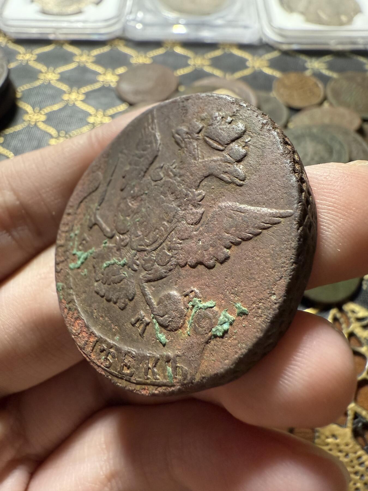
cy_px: 246
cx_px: 184
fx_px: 340
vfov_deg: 71.6
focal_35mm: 24
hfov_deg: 56.8
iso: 400
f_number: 2.2
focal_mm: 2.22
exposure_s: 1/60
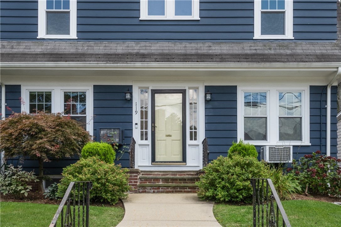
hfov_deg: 53.1
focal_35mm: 36
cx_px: 170
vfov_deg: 36.9
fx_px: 341
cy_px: 114
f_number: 14
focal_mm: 24
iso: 400
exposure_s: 1/100
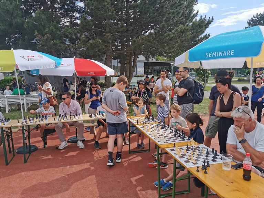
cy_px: 99
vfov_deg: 51.3
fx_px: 206
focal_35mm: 27
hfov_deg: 65.3
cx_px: 132
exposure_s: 1/3236
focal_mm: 5.56
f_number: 1.6
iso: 50
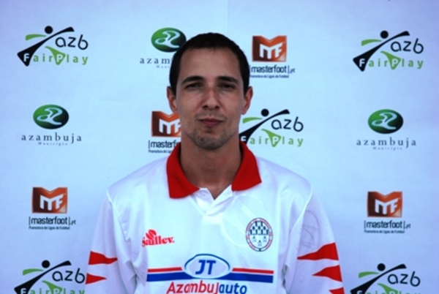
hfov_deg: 24.2
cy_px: 147
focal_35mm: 84
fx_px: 1026
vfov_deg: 16.3
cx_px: 220
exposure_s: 1/200
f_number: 4.5
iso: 200
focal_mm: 56
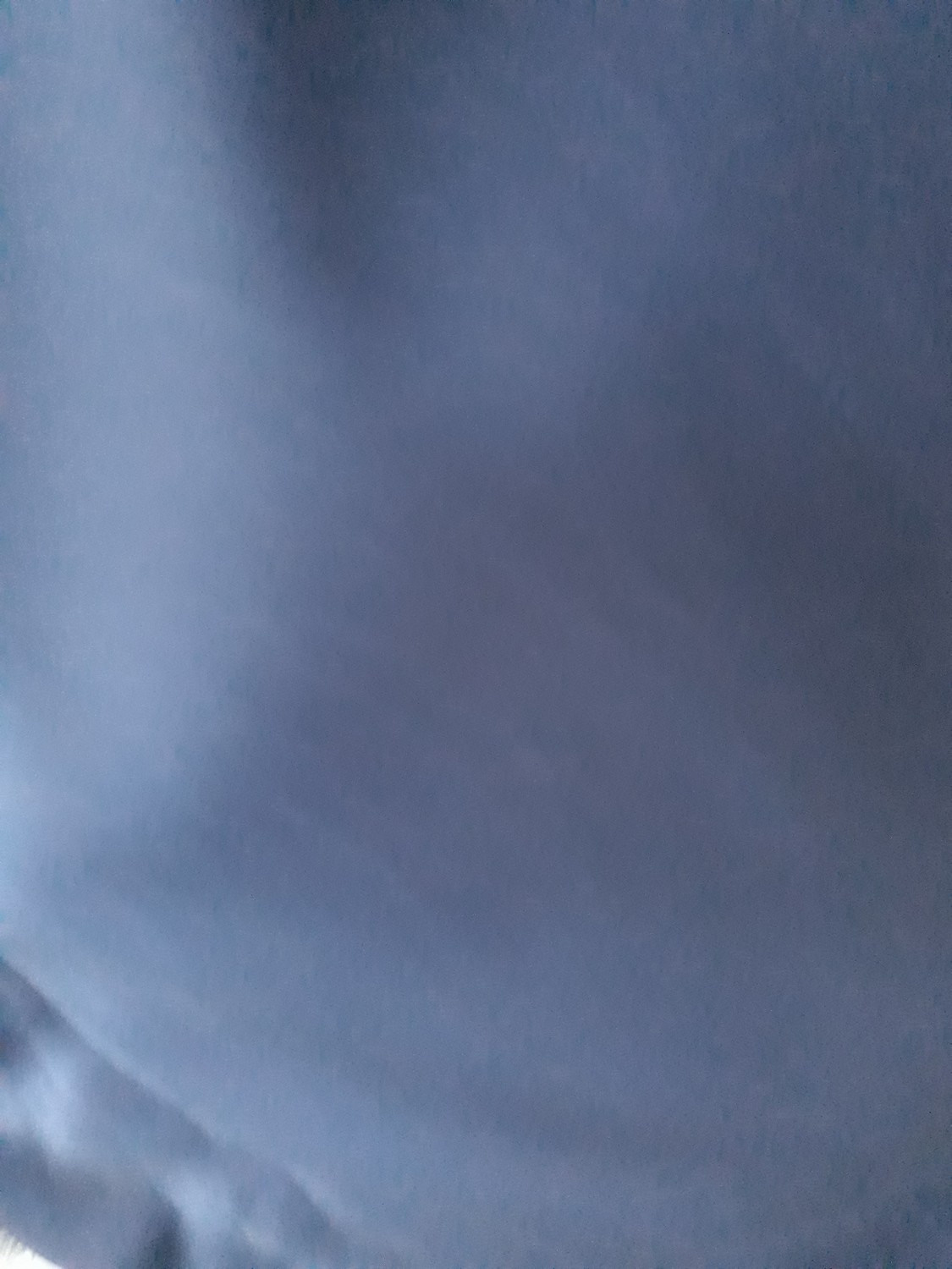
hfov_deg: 51.4
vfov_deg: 65.3
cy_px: 634
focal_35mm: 27
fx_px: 990
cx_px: 476
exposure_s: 1/17
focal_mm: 3.6
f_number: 1.9
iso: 800
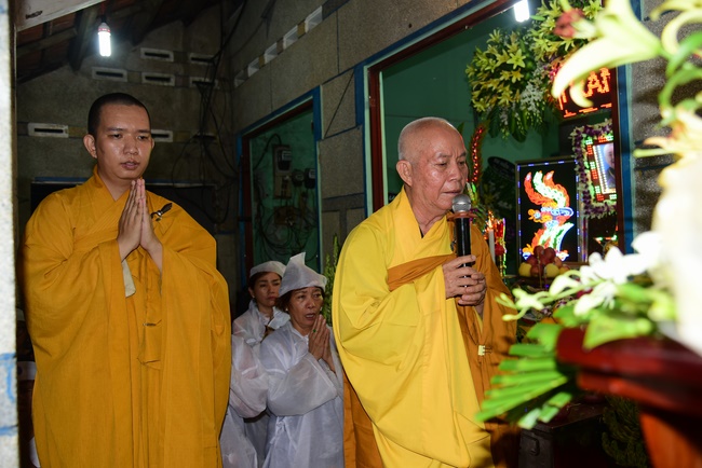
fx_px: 605
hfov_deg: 60.3
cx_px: 351
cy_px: 234
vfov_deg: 42.4
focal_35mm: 31
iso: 320
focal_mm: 31
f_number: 4
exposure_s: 1/60
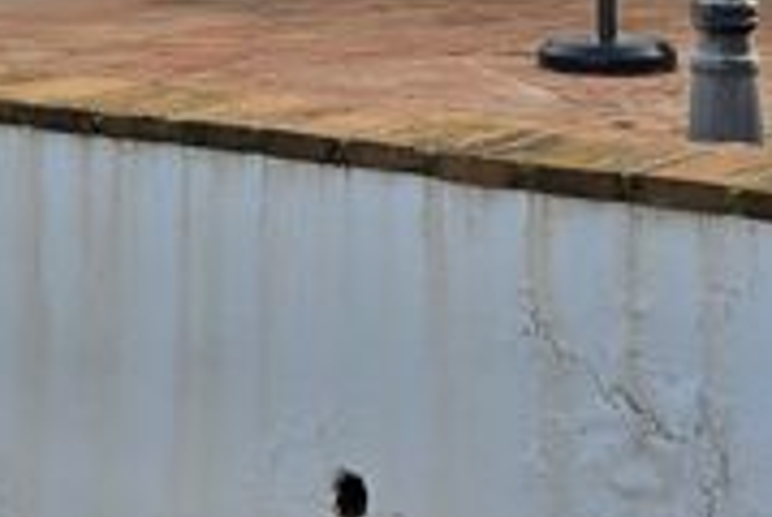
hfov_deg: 21.6
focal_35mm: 94
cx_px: 451
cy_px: -349
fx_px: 2019
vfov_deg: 13.4
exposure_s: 1/647
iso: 12
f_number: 1.7
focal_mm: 6.3
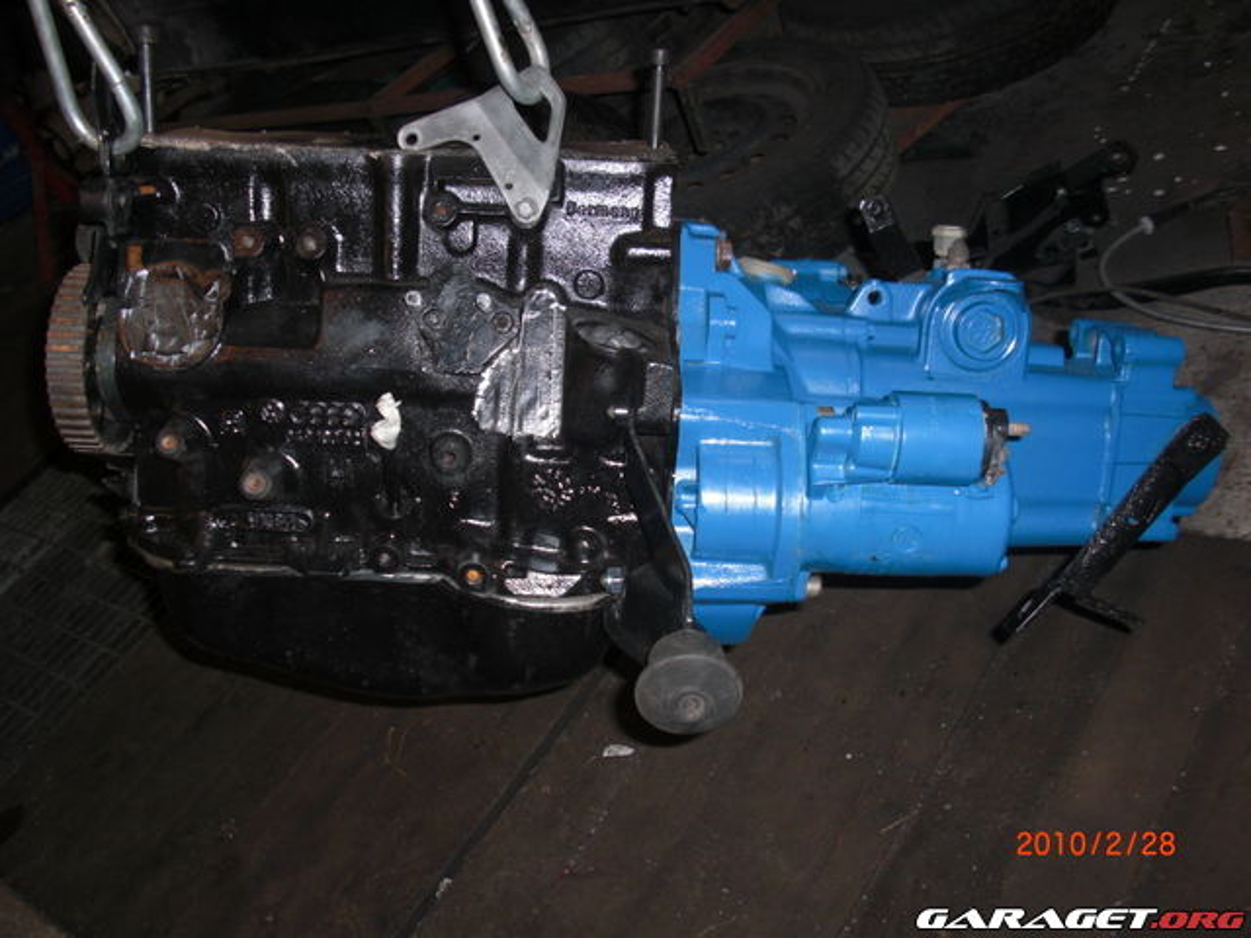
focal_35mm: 36
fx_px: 1301
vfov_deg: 39.7
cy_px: 469
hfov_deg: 51.4
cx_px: 626
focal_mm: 6.3
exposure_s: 1/60
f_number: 2.8
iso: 100
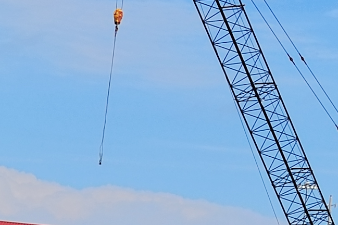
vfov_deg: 5.6
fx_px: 2271
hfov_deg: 7.5
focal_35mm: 242
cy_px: -41
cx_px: 1003
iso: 200
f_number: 13
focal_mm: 38
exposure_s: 1/350
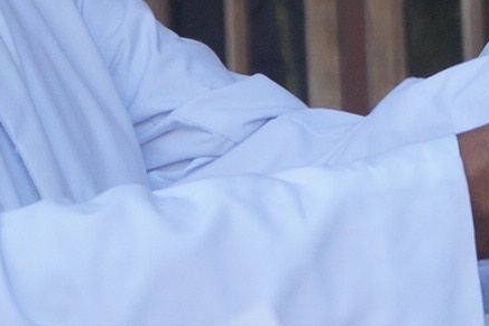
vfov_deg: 3.2
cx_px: 842
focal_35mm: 423
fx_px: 5749
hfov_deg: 4.8
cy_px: -207
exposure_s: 1/160
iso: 250
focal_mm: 45
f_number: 5.6
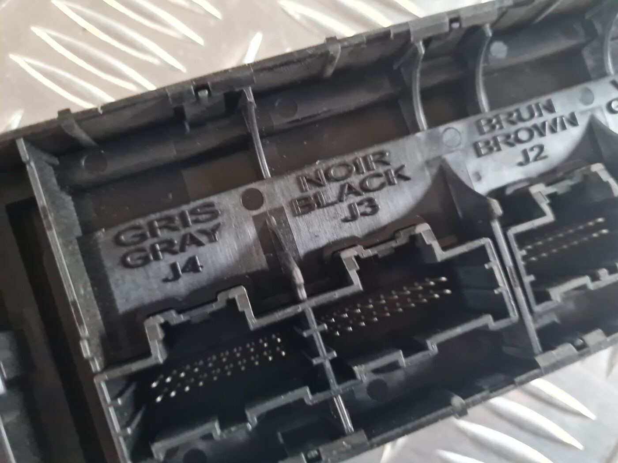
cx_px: 309
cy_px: 232
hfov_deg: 67.3
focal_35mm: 26
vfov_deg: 53.1
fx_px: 464
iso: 1250
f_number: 1.8
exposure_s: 1/25
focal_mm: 5.4
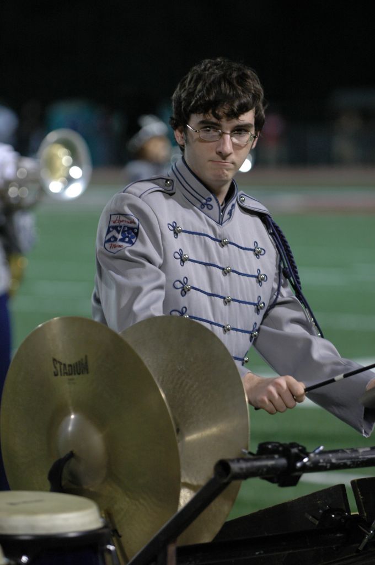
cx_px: 188
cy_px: 282
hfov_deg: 6.5
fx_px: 3290
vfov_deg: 9.8
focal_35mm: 210
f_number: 2.8
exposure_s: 1/60
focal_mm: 140
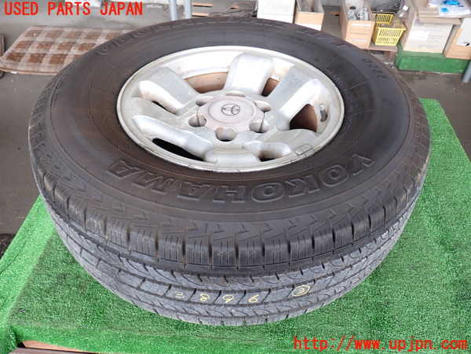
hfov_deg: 60.0
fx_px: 408
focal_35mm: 30
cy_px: 177
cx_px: 236
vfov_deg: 46.8
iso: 100
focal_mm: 5.4
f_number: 2.3
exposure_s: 1/80
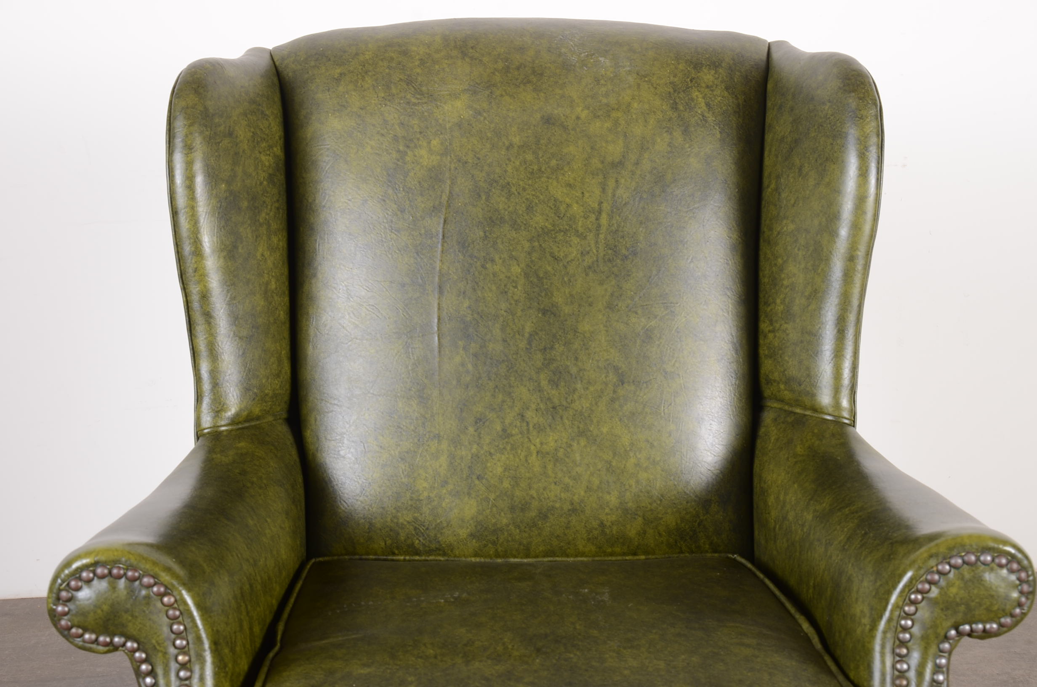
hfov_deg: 35.1
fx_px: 1639
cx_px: 518
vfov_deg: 23.7
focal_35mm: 57
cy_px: 344
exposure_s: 1/125
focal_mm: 38
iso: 160
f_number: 10
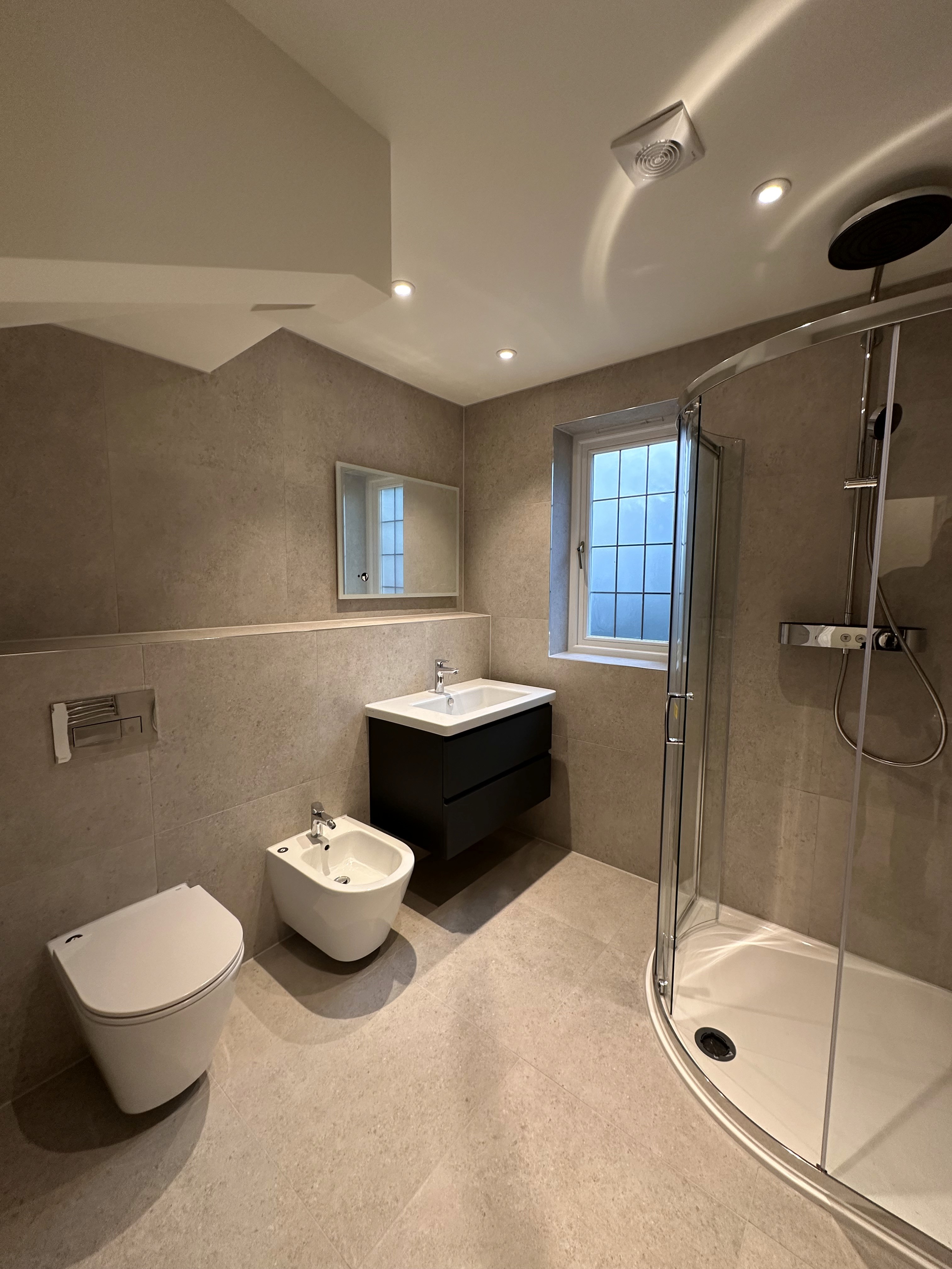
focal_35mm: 14
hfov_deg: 85.7
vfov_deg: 102.1
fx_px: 513
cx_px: 476
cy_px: 634
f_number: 2.2
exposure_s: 1/50
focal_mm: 2.22
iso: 200
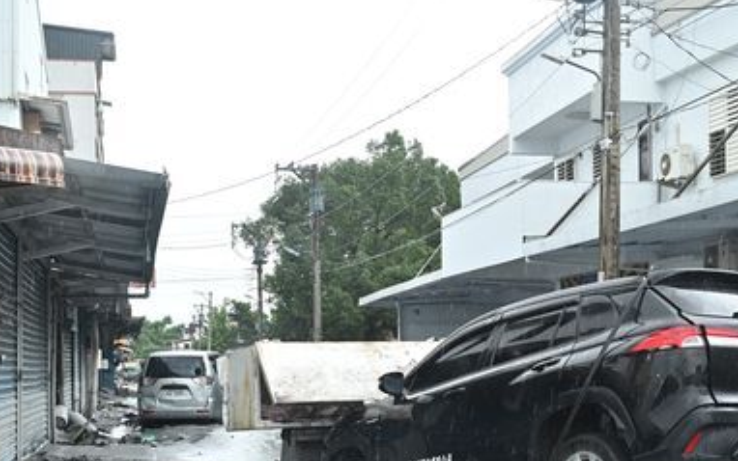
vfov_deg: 22.9
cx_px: 334
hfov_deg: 36.2
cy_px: 342
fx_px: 1127
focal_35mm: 56
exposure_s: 1/250
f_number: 6.3
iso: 500
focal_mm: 35
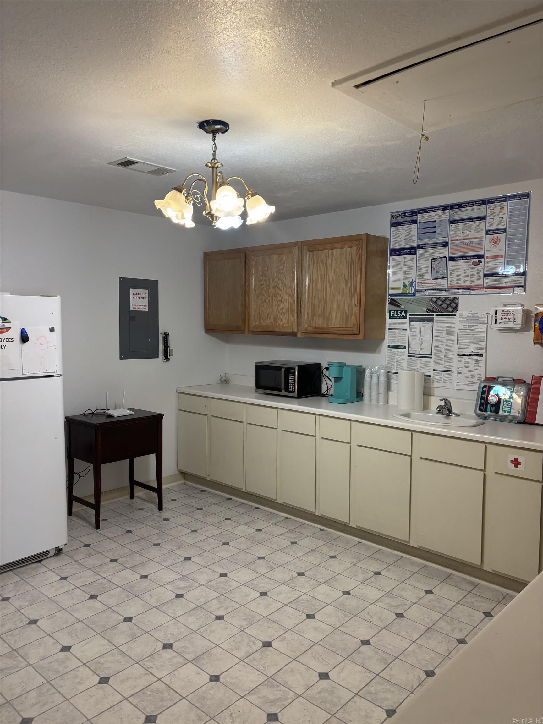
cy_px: 362
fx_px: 544
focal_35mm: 26
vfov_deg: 67.3
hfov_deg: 53.1
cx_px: 272
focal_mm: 5.96
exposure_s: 1/60
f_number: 1.6
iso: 100
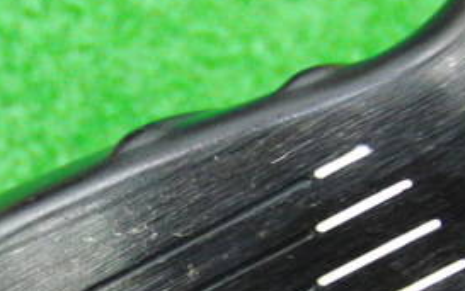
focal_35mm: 92
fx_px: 1167
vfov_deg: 13.9
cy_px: 315
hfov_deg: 22.2
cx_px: 78
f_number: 3.6
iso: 400
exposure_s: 1/13
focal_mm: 6.42
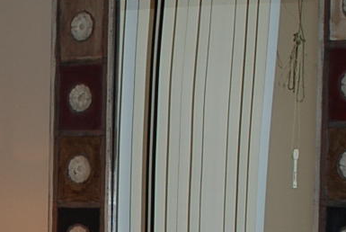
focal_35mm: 166
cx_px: -123
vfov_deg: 8.1
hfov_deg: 12.0
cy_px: 340
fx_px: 1598
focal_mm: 22
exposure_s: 1/60
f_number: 3.8
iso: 200
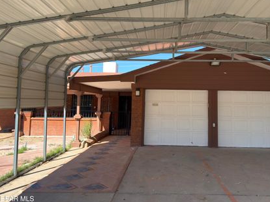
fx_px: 226
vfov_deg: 48.1
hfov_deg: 61.3
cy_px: 88
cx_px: 157
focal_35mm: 29
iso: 100
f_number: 1.78
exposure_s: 1/1642
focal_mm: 6.76
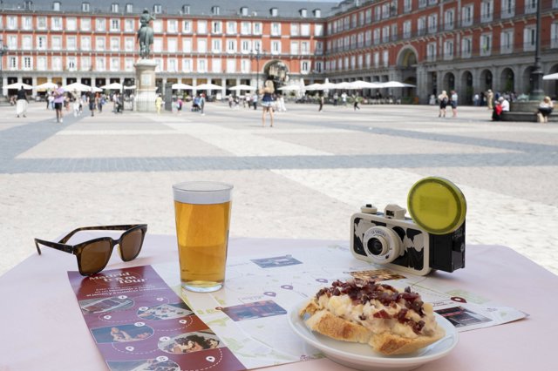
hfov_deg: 57.2
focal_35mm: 33
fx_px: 511
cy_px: 186
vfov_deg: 39.9
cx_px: 279
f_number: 14
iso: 250
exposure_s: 1/125
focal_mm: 33
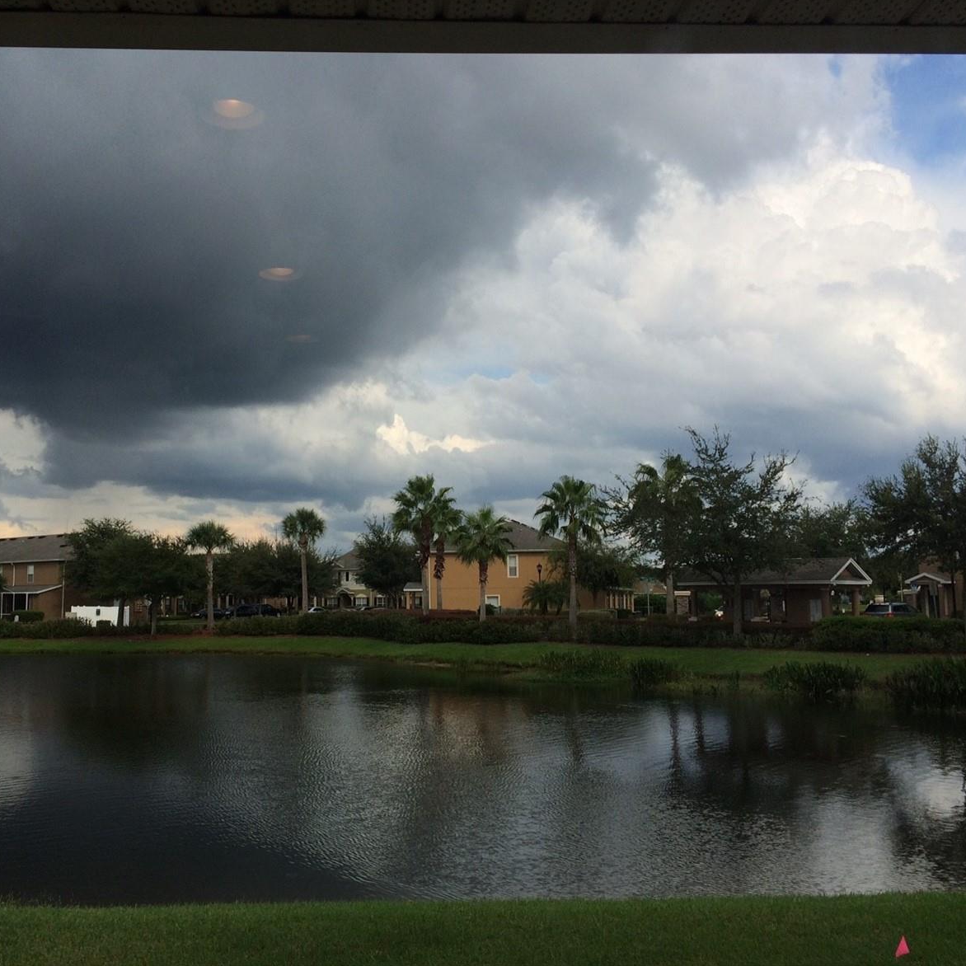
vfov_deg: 47.2
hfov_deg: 47.0
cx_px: 403
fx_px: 1105
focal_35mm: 35
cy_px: 473
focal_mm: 4.15
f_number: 2.2
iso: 32
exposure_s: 1/2053
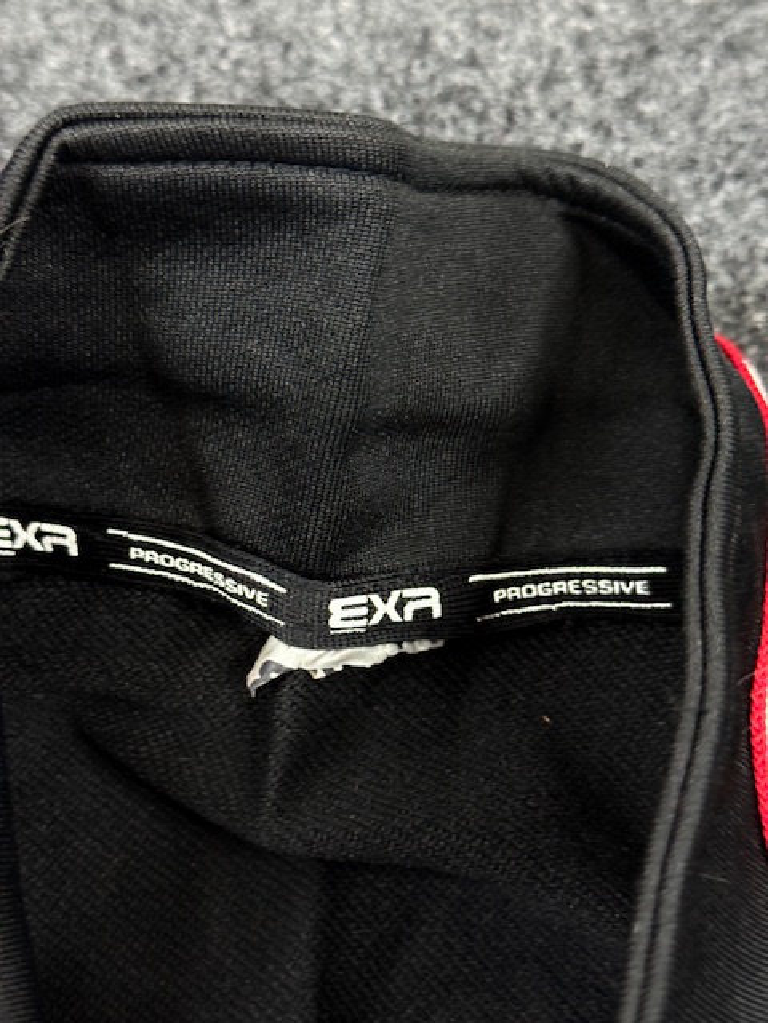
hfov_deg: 30.3
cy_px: 512
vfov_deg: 39.7
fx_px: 1420
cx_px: 384
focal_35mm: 48
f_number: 1.78
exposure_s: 1/33
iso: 200
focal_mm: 6.76
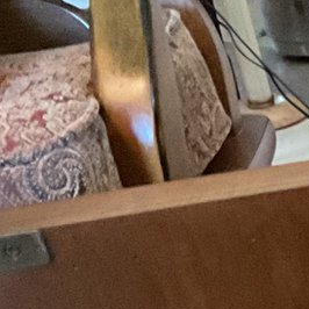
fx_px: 1474
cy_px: 602
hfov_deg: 10.1
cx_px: 786
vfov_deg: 11.0
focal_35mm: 146
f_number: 1.8
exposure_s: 1/20
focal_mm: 3
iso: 500
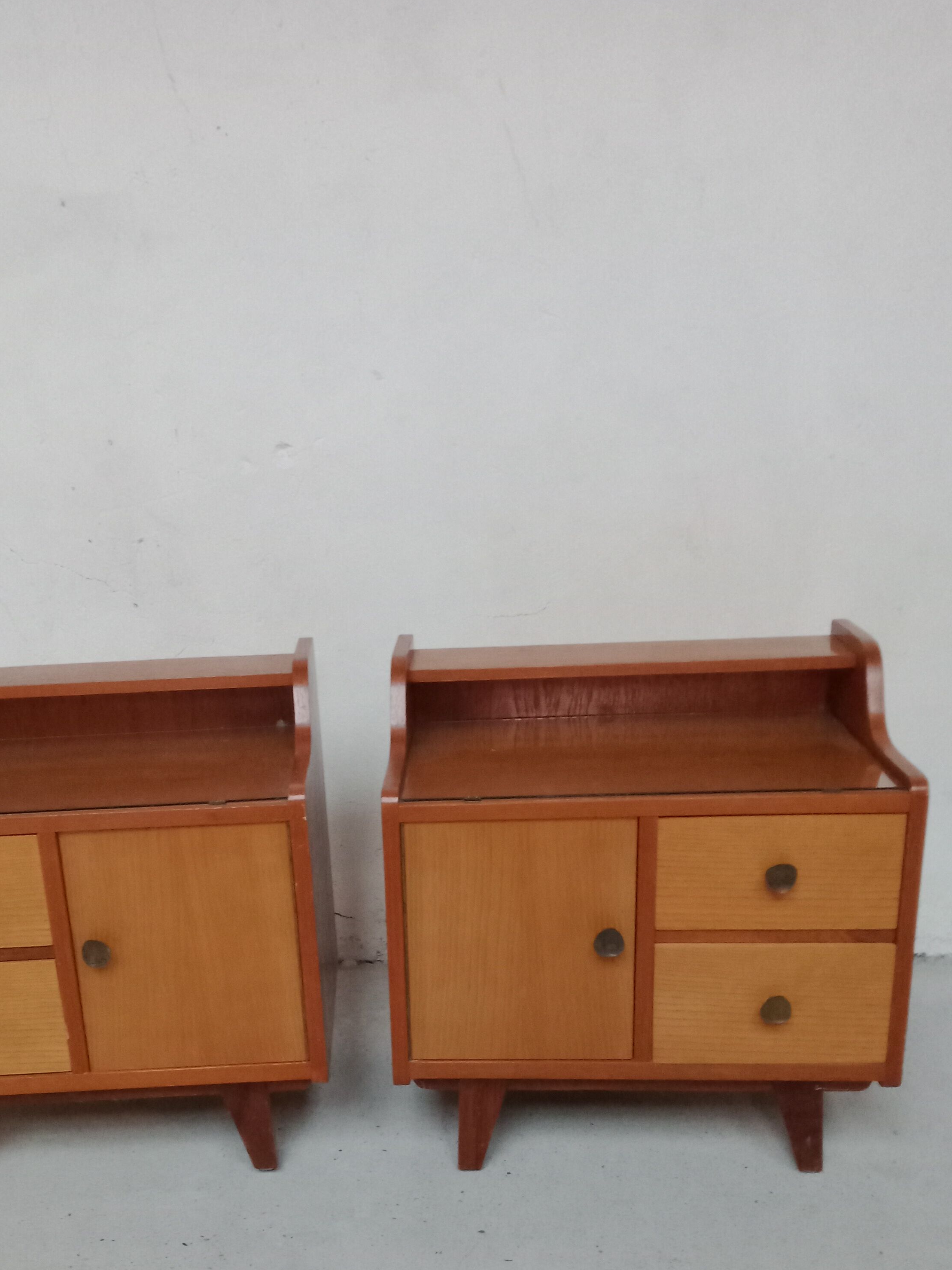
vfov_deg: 47.8
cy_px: 888
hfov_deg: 37.5
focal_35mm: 38
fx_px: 1393
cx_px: 360
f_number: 2
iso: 1209
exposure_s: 1/25
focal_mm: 3.54
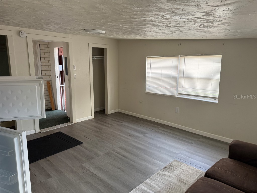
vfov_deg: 56.8
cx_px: 128
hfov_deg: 71.6
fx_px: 178
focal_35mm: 24
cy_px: 96
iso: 200
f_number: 1.78
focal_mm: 6.76
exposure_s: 1/121
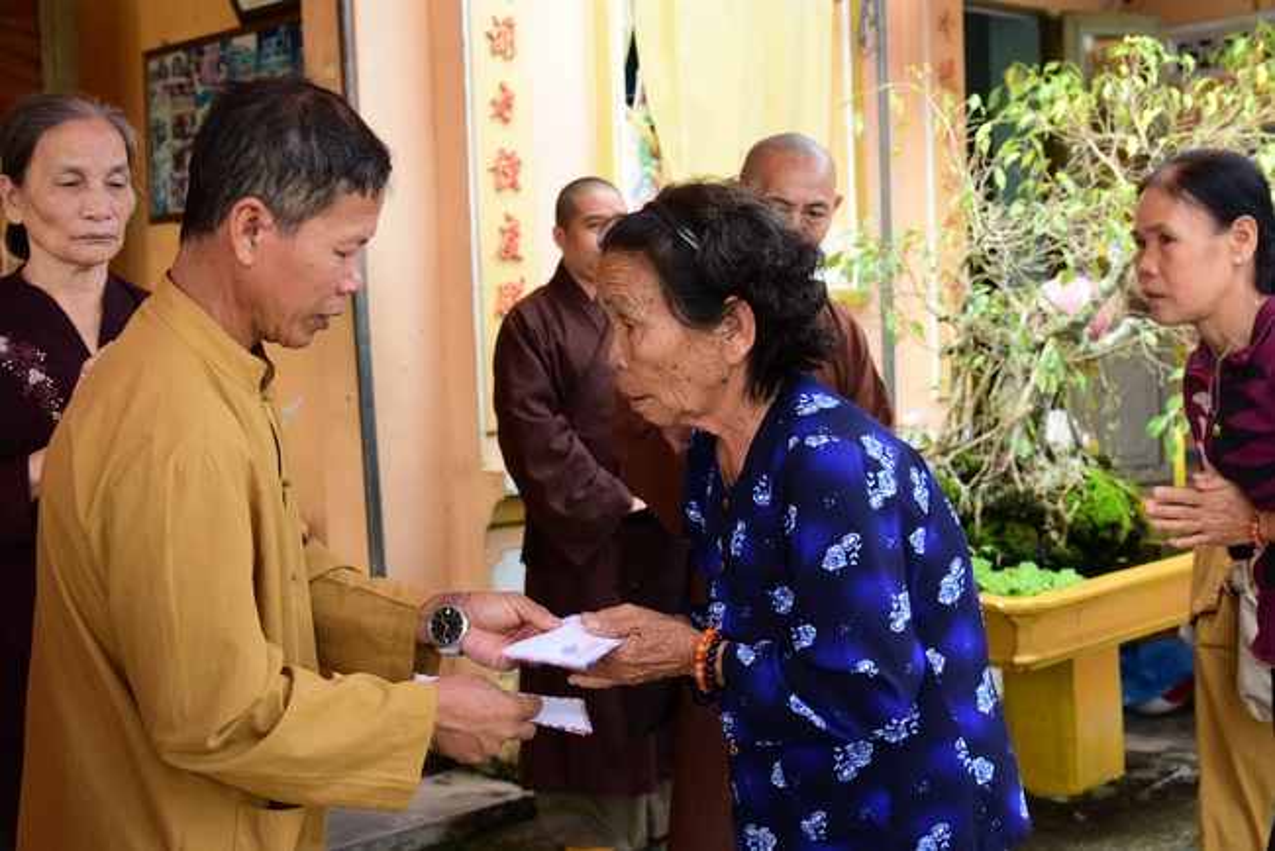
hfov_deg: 41.1
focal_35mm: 48
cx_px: 638
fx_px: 1701
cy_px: 426
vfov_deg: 28.1
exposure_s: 1/125
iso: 500
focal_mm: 48
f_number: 6.3
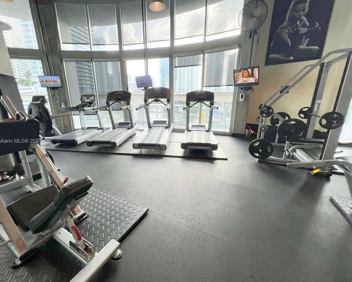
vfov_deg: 88.0
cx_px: 158
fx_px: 146
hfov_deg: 100.4
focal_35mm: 14
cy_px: 141
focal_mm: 1.57
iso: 32
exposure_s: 1/107
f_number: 1.8
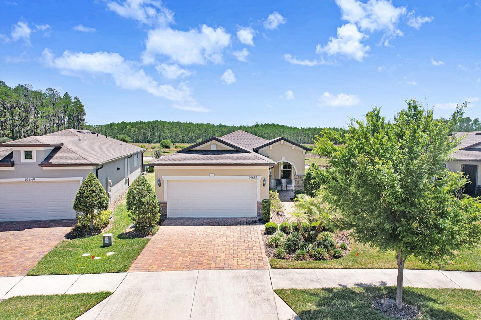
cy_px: 158
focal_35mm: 23
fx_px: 307
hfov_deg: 76.1
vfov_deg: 55.1
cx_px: 251
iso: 200
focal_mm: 8.38
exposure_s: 1/500
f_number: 2.8
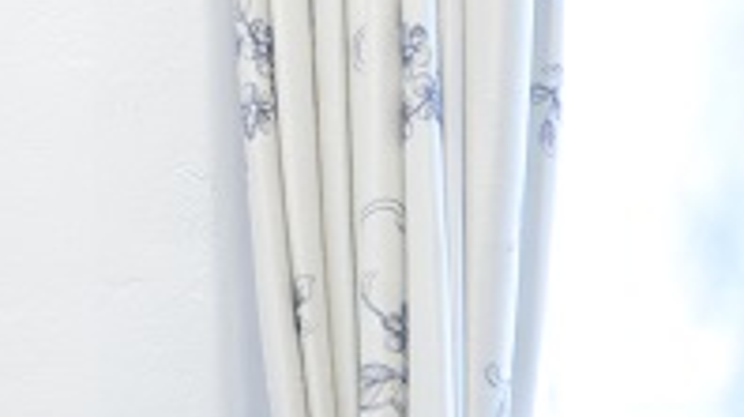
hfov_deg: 3.2
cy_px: 111
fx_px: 13207
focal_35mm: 670
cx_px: -353
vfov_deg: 1.8
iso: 800
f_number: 5.6
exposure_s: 1/30
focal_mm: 200
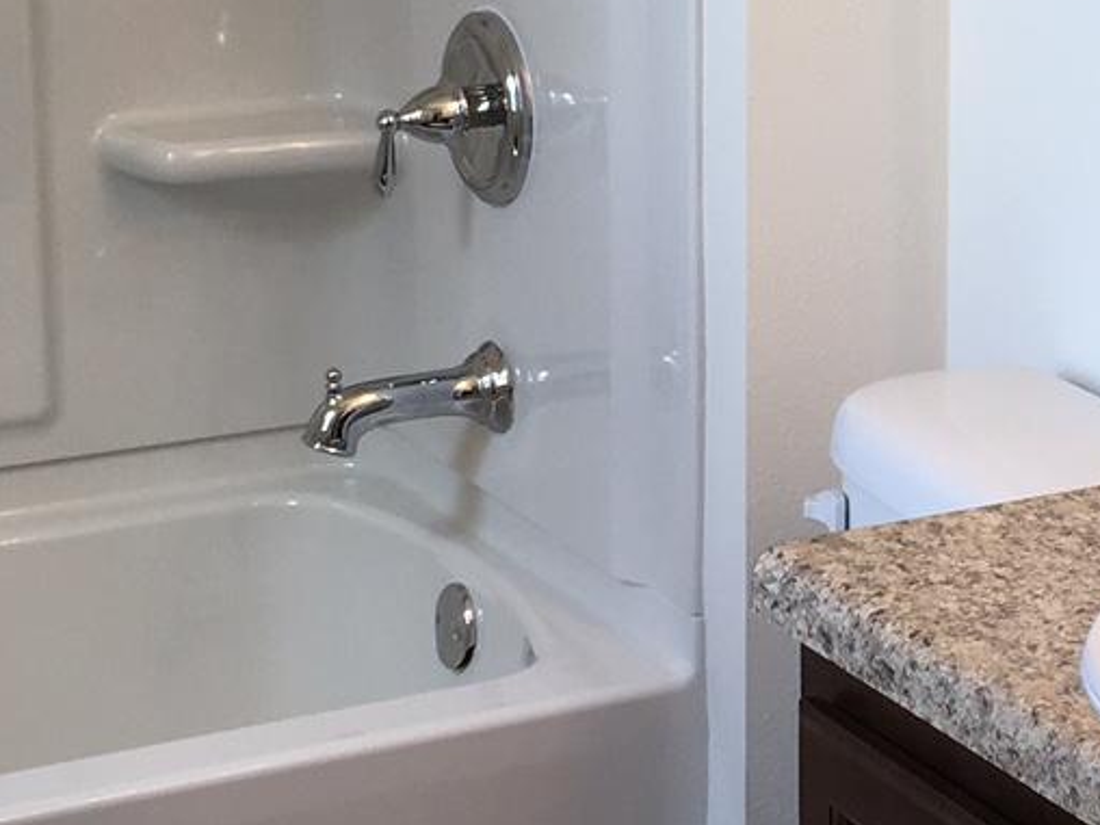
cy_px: 147
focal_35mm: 115
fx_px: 3654
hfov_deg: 16.7
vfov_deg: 12.8
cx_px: 1124
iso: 25
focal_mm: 4.15
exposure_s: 1/30
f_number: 2.2
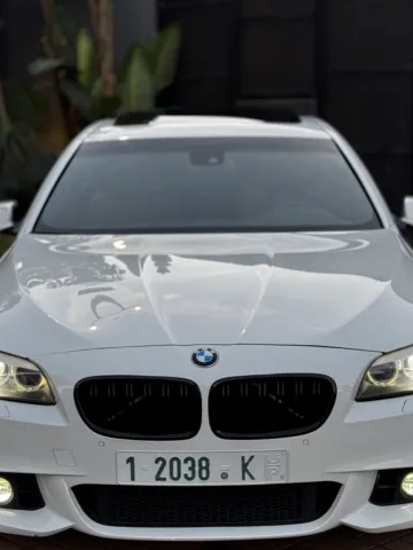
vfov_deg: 27.0
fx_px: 1145
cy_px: 293
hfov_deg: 20.4
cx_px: 210
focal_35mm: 72
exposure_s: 1/328
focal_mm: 6.76
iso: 64
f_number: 1.78
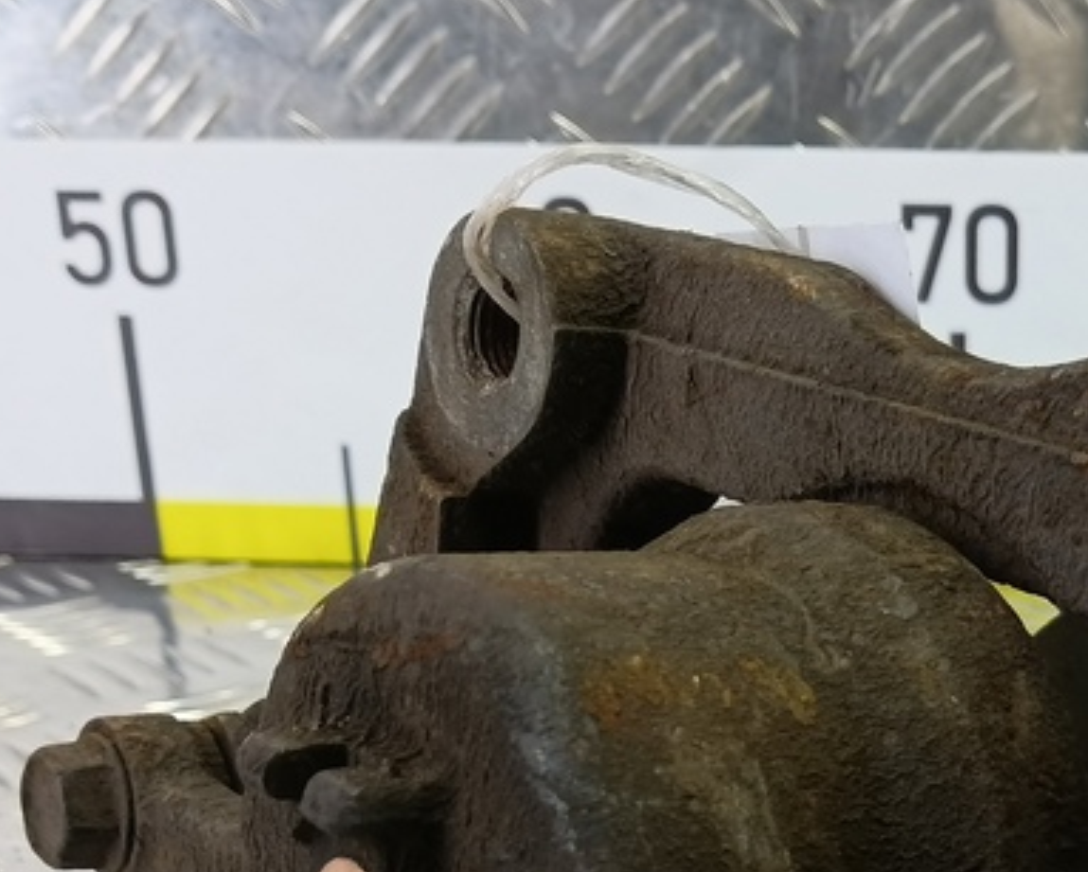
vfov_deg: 23.9
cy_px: 943
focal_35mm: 60
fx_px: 1934
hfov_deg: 30.0
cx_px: 1000
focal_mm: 4.11
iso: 153
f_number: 1.6
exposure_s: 1/50
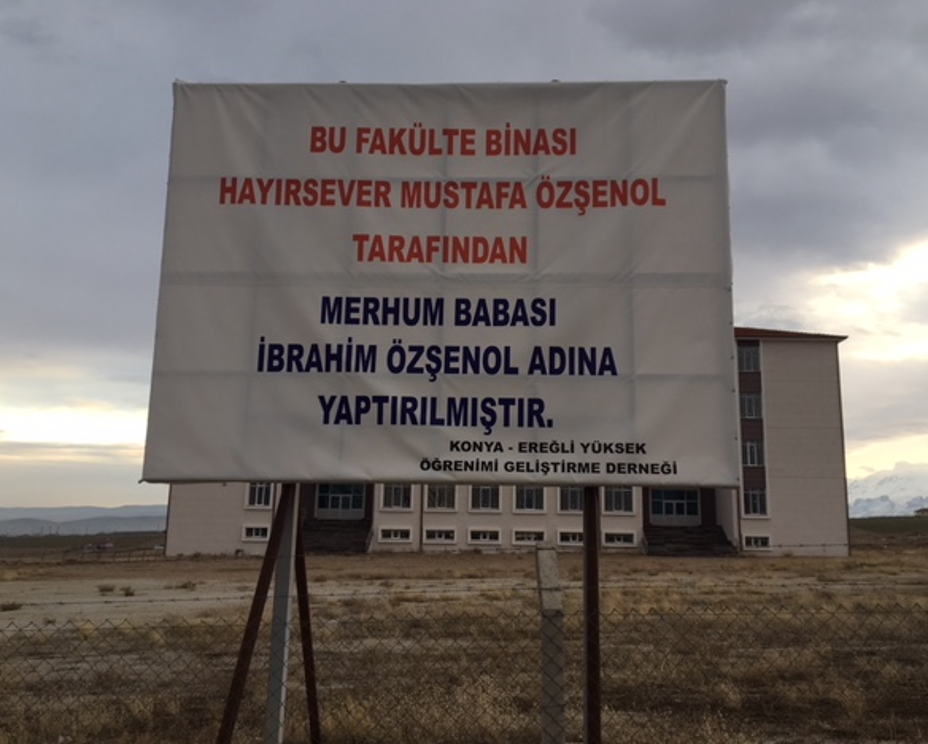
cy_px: 370
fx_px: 852
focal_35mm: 31
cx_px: 496
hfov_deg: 57.1
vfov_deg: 47.2
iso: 25
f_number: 2.2
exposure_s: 1/145
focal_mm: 4.15
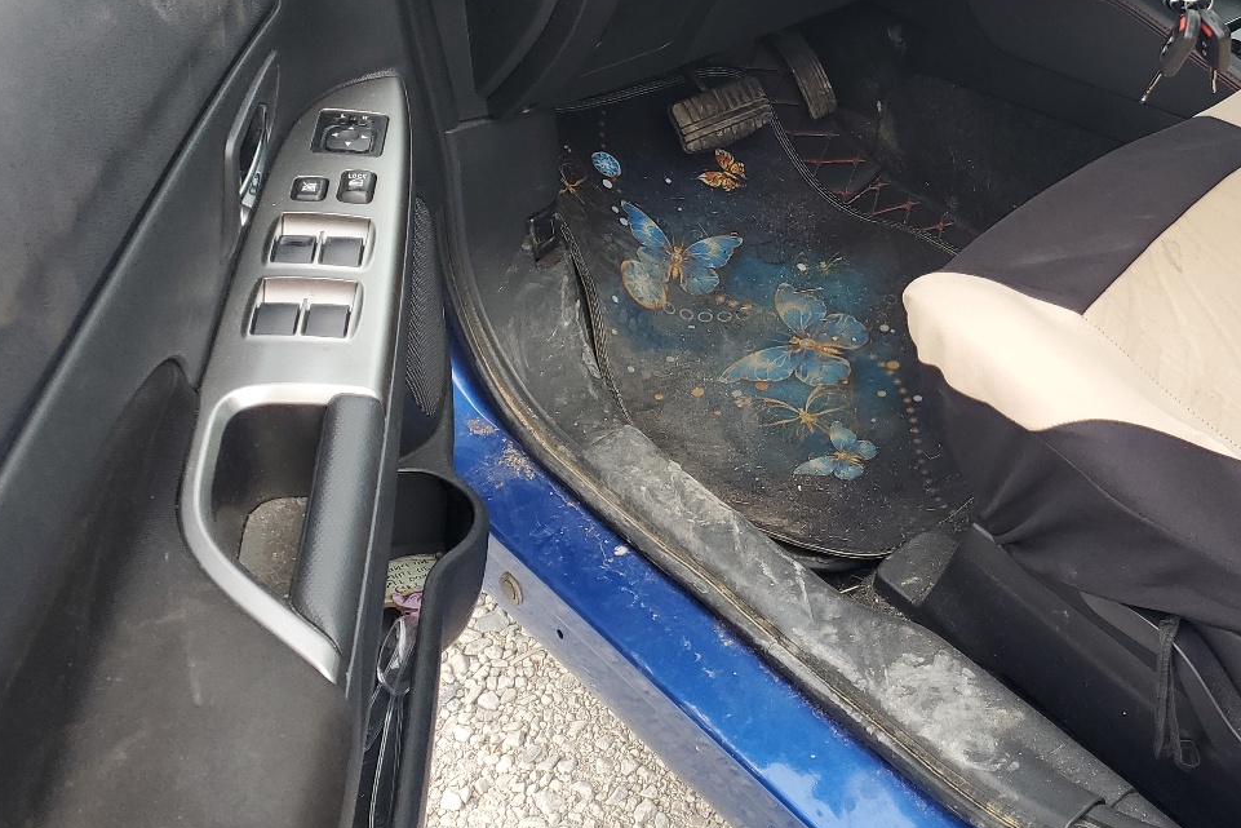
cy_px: 181
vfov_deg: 29.3
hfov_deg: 41.9
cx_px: 974
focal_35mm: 45
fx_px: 1551
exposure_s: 1/357
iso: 50
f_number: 1.5
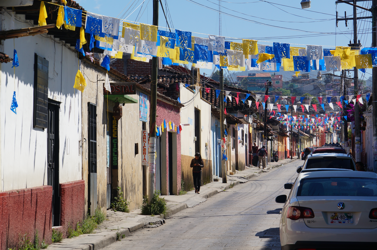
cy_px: 125
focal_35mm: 158
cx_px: 188
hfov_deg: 13.1
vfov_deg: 8.7
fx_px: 1648
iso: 100
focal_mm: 105
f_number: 10
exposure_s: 1/250
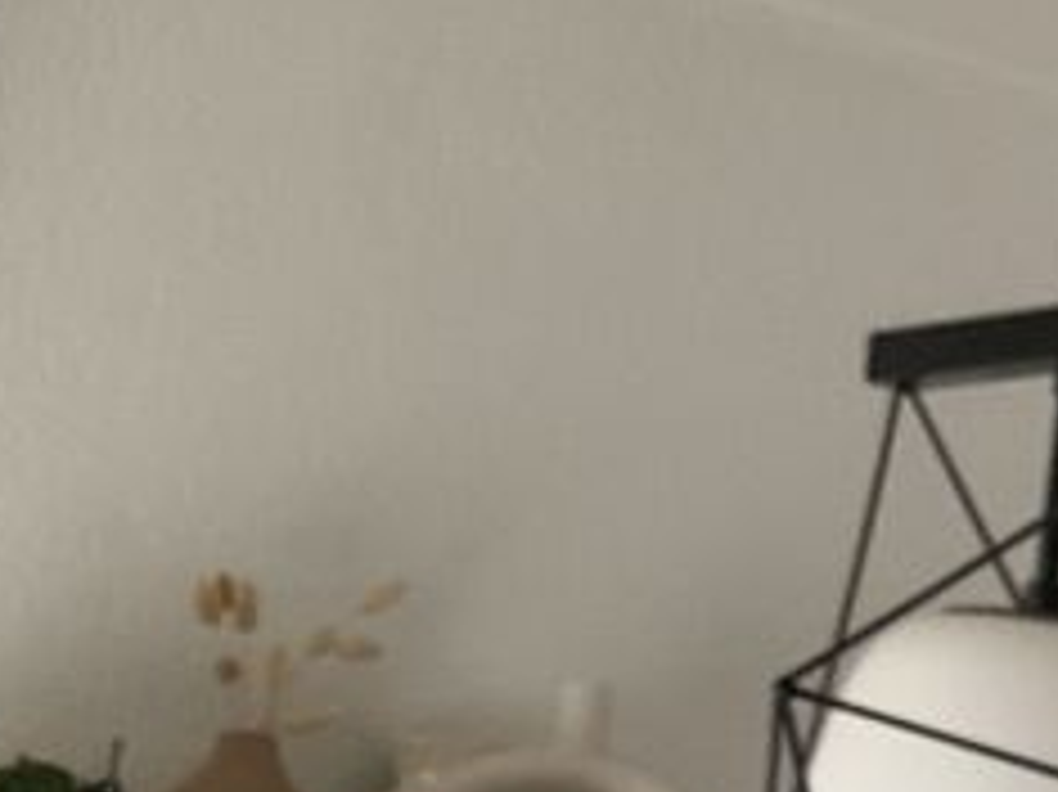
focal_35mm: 132
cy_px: 738
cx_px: 2184
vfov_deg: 11.1
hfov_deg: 12.8
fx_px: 4032
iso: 50
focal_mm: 3.3
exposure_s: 1/100
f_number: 2.4
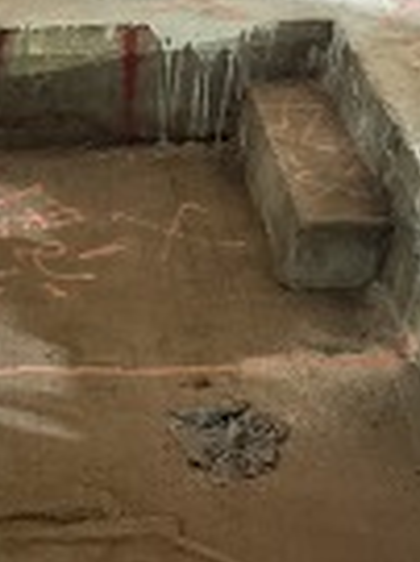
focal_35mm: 64
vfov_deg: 27.2
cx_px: 8
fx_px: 1037
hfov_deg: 22.1
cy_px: 649
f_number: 1.78
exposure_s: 1/30
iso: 1000
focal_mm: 6.76
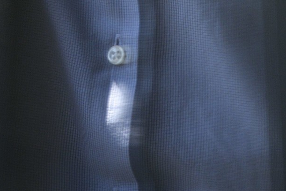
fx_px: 2184
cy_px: -330
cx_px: 220
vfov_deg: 4.8
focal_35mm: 275
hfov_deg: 7.5
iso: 800
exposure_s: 1/250
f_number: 6.3
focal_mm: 70
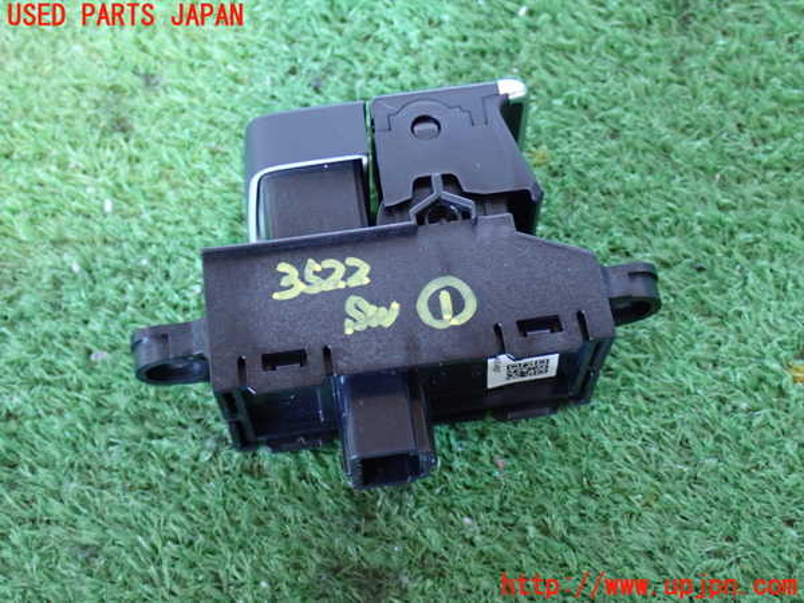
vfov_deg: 27.0
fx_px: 1254
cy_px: 302
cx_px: 402
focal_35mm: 54
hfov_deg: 35.5
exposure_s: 1/13
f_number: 3.3
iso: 800
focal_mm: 9.65
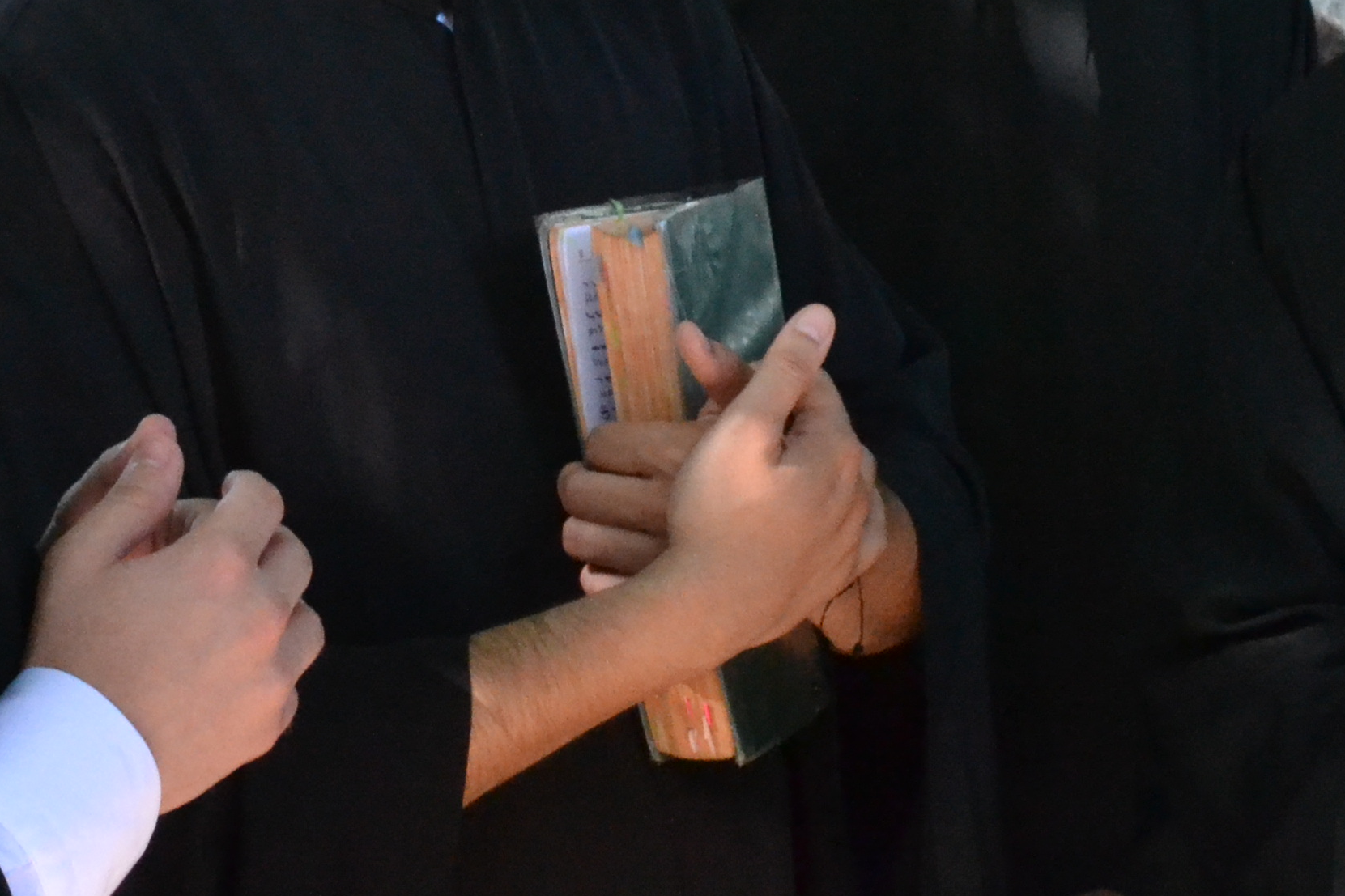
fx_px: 4198
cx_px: 424
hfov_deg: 18.1
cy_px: -40
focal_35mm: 112
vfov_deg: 12.0
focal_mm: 27
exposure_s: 1/100
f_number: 13
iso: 3200
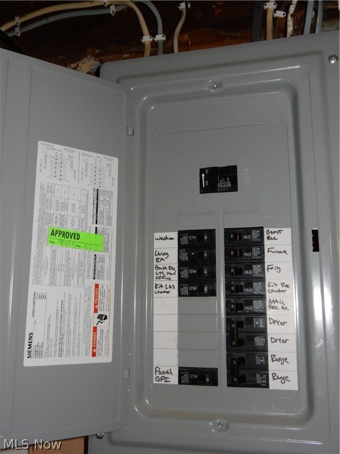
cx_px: 170
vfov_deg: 51.4
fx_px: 471
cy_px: 227
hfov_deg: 39.7
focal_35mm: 36
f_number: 4
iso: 200
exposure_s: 1/30
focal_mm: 6.4
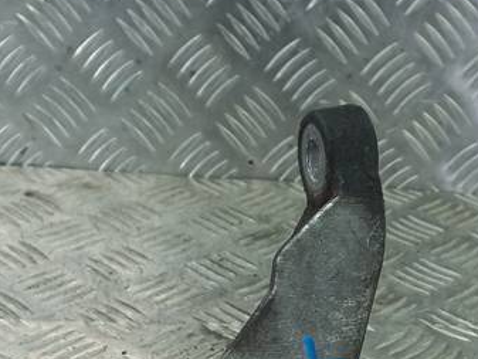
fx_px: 1050
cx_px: 269
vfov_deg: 18.0
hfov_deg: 25.6
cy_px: 478
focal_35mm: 76
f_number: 1.8
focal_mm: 4.6
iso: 50
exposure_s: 1/50
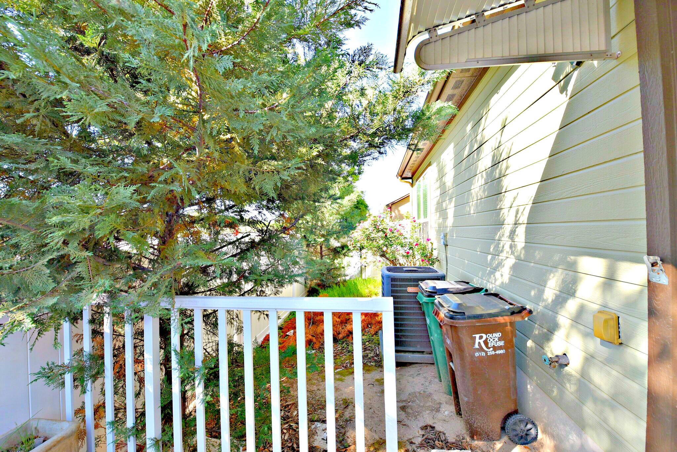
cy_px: 226
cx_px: 338
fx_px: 263
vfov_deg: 81.3
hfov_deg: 104.2
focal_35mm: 14
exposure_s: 1/250
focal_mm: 14
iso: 400
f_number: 8
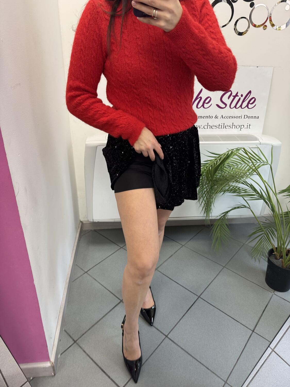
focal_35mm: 24
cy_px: 194
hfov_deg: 56.8
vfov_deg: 71.6
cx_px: 145
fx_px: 268
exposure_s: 1/100
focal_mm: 6.76
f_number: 1.78
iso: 200
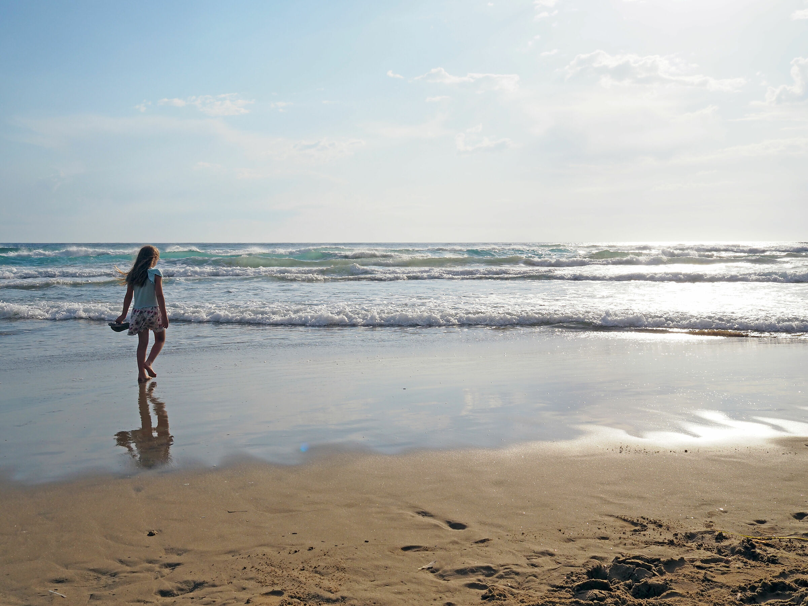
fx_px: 794
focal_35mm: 34
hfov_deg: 54.0
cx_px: 404
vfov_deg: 41.8
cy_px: 303
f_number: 9
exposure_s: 1/640
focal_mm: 17
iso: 200
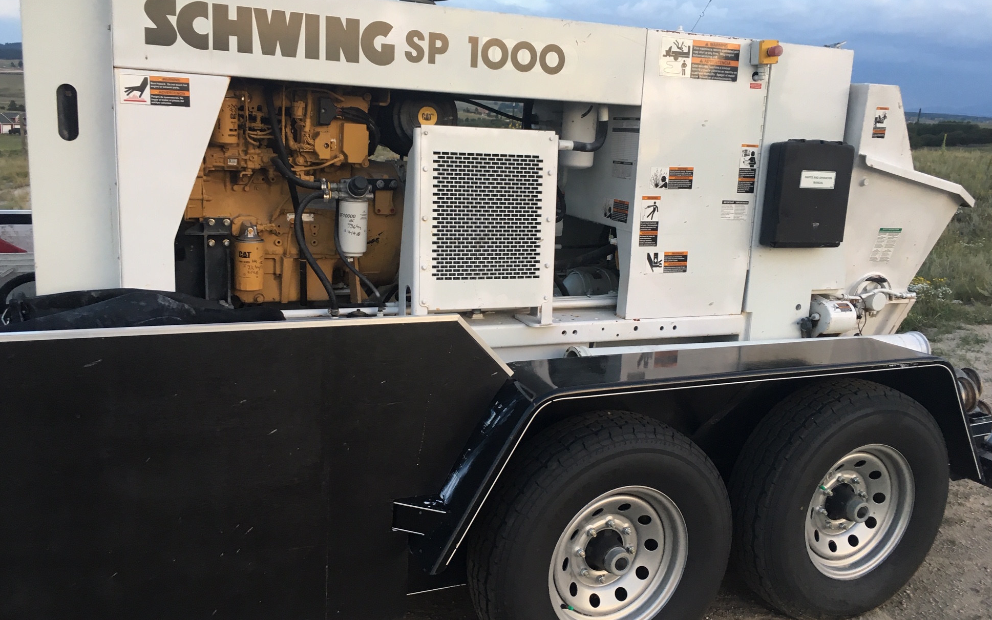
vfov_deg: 39.4
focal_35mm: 32
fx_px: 865
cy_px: 319
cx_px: 483
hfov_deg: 59.7
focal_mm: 4.15
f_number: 2.2
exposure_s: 1/30
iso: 25
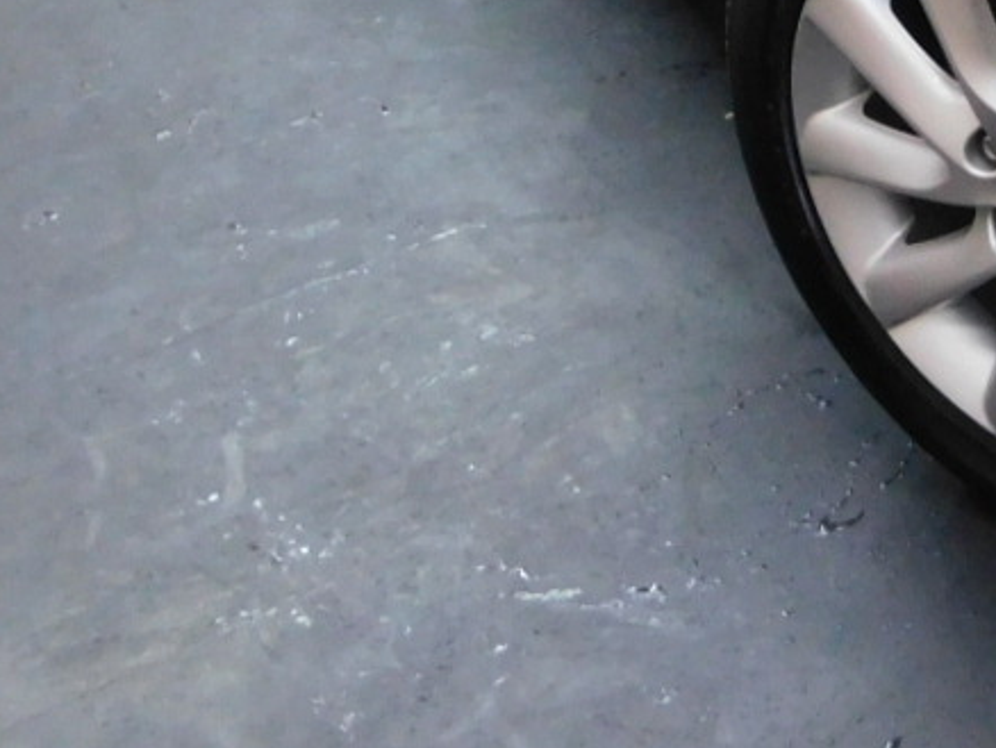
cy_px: -339
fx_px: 2418
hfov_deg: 19.6
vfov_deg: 16.2
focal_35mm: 84
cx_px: 1580
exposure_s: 1/20
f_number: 3
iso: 400
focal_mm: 4
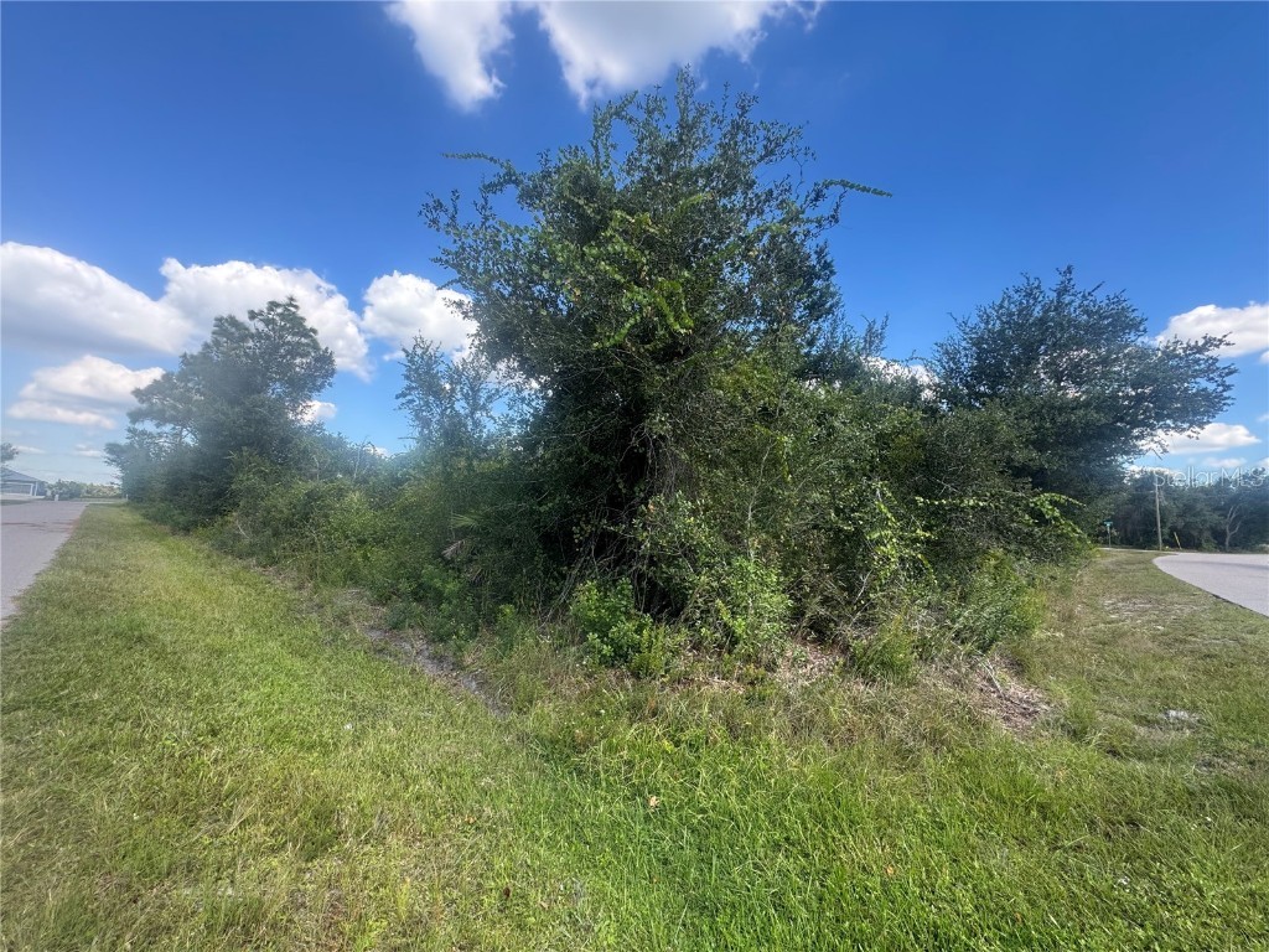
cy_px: 476
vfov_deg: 85.7
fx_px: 513
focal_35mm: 14
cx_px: 634
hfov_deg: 102.1
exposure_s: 1/320
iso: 40
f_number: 2.2
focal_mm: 2.22
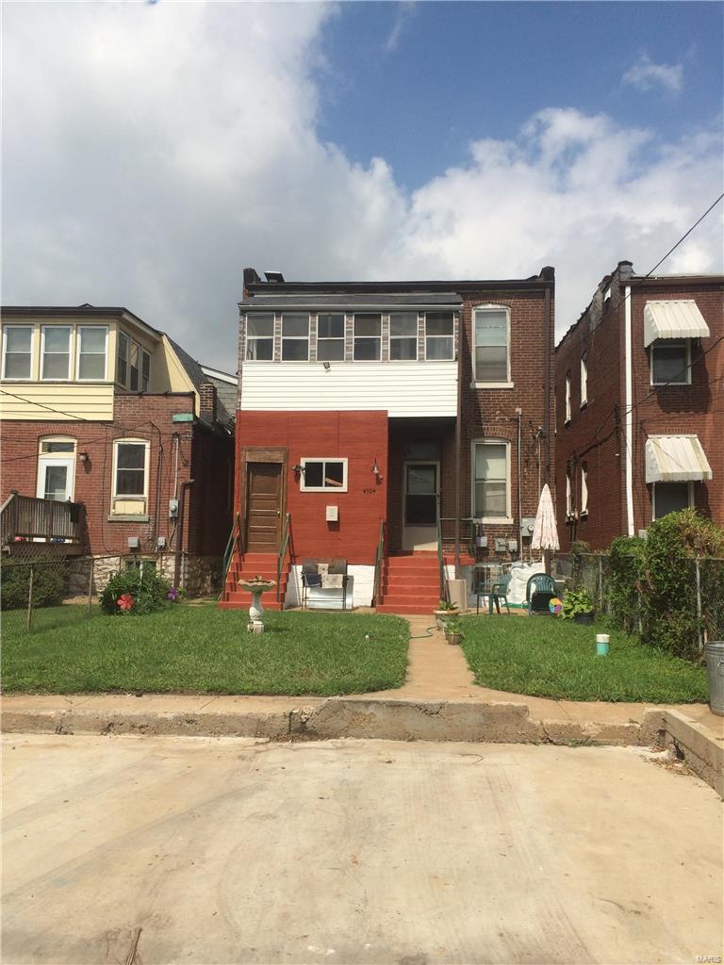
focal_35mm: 29
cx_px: 362
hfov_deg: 48.2
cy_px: 482
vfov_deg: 61.7
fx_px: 809
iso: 32
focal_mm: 4.15
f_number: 2.2
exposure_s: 1/3731
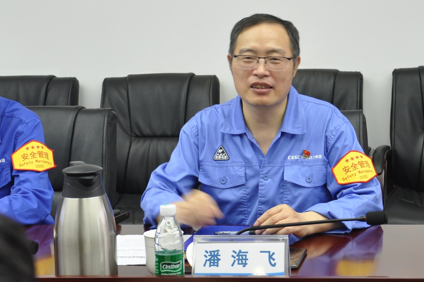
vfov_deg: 22.6
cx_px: 264
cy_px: 119
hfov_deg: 33.3
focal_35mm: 60
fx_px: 706
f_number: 5
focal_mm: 32
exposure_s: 1/25
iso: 200
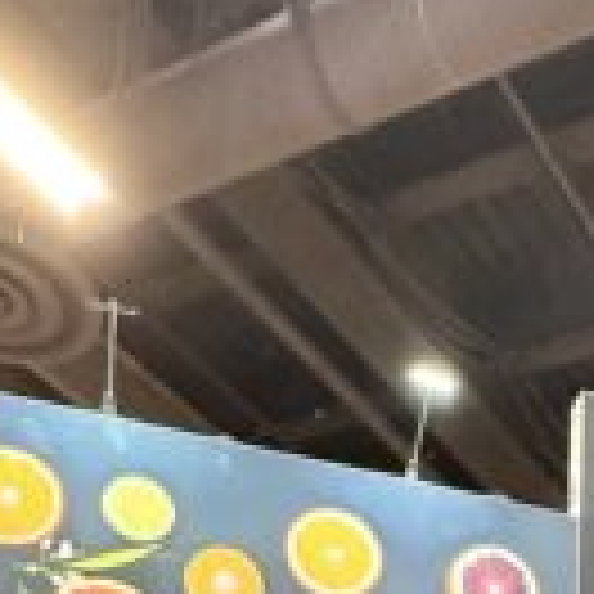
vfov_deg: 18.2
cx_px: 603
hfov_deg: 23.0
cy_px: 1107
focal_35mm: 72
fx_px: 1398
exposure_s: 1/60
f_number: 2.2
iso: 320
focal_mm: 2.22
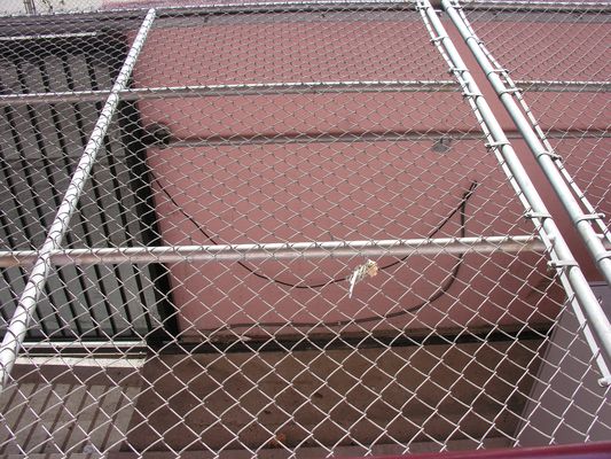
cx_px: 306
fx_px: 618
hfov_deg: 52.6
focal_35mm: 35
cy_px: 230
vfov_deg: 40.7
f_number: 5
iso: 50
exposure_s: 1/176
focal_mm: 8.9
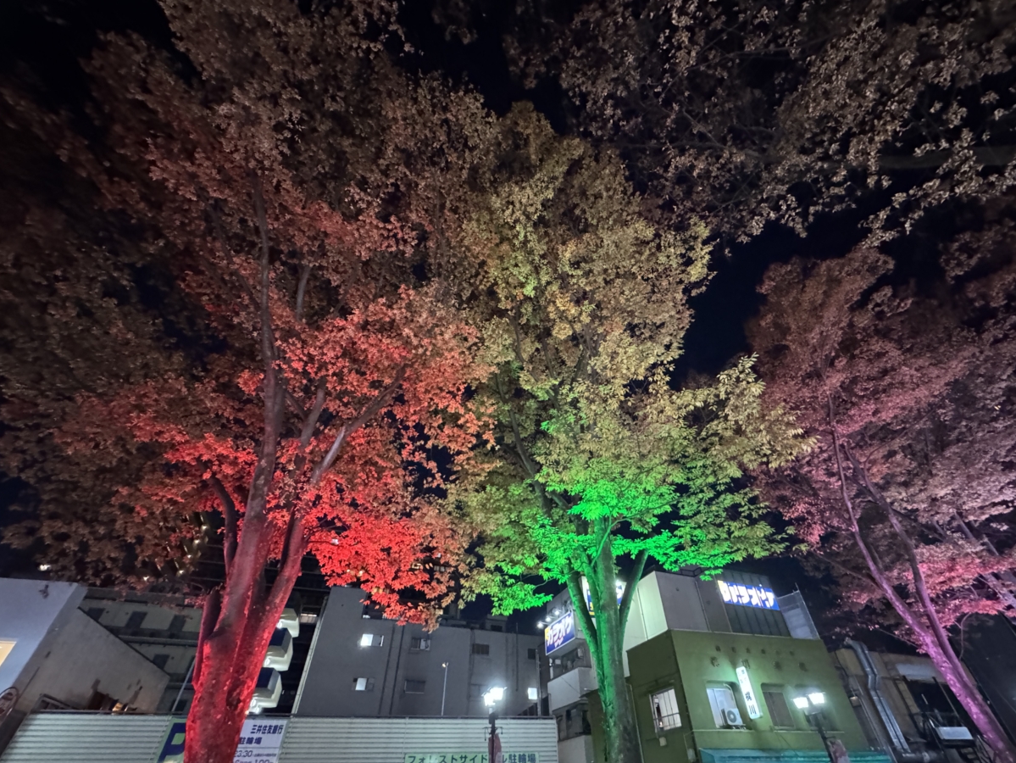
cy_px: 400
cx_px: 528
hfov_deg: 98.1
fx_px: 440
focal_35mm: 15
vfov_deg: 81.7
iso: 1250
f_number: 2.2
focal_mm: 2.22
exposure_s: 1/33
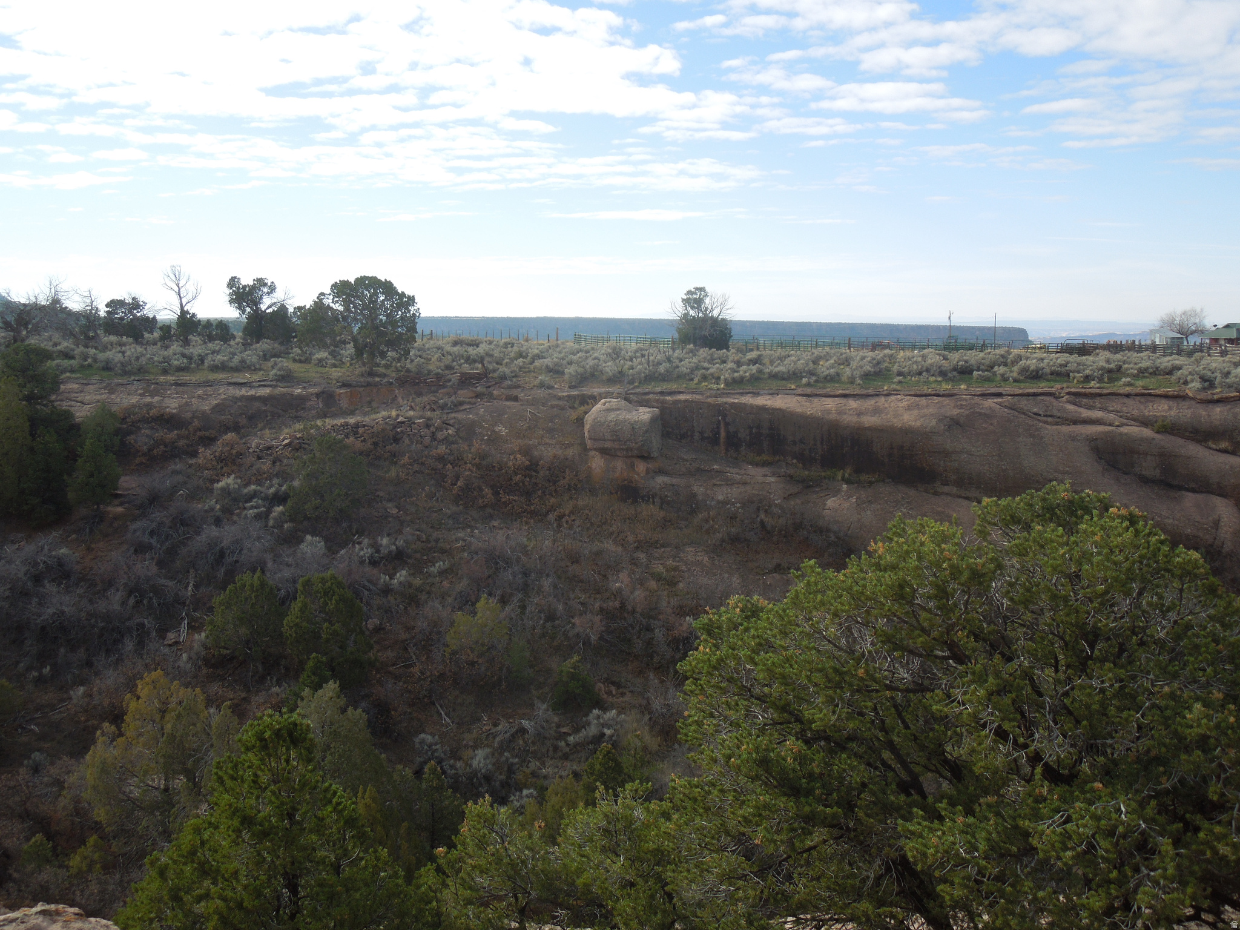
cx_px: 620
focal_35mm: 39
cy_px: 465
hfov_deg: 47.9
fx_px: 1397
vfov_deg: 36.8
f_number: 3.8
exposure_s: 1/500
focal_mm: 7
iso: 100
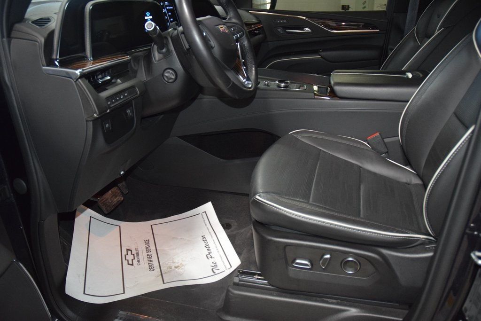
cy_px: 160
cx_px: 240
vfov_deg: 47.9
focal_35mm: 27
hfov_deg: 67.4
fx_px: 361
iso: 2500
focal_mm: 18
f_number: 3.5
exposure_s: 1/80
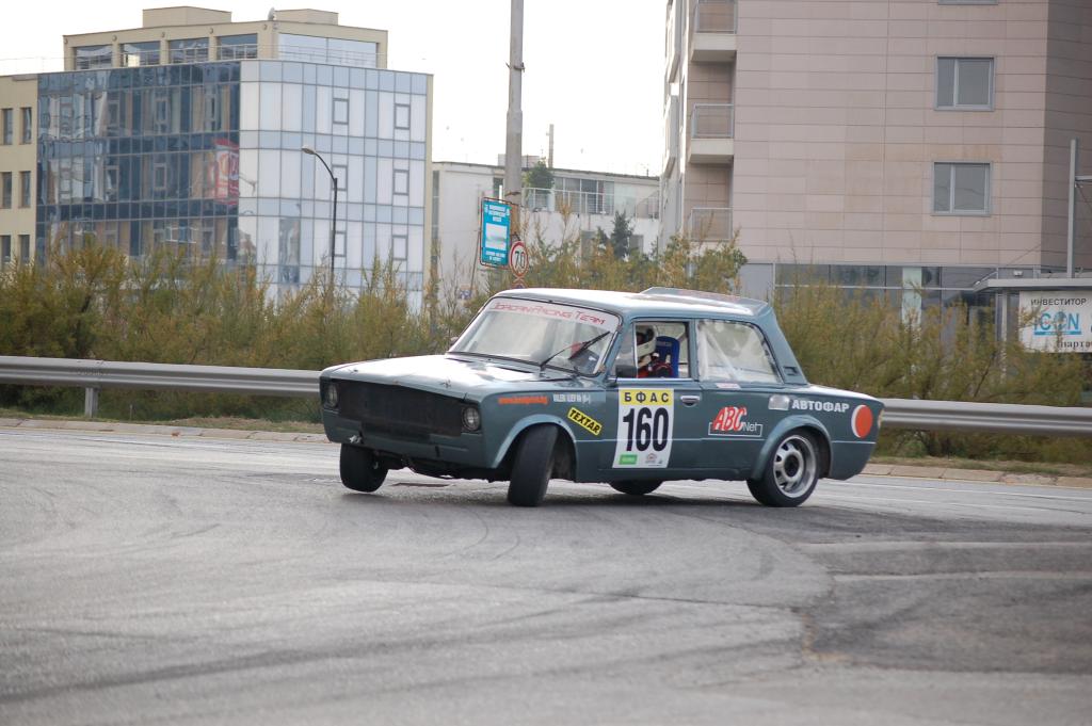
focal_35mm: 135
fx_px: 4092
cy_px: 363
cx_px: 546
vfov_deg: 10.1
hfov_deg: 15.2
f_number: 4.5
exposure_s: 1/640
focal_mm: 90
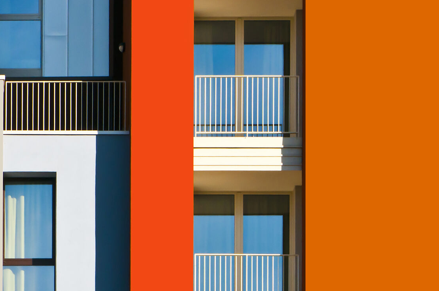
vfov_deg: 4.0
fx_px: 4129
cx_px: 411
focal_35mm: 339
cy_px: 226
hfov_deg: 6.1
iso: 200
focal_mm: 105
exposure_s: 1/250
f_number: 18
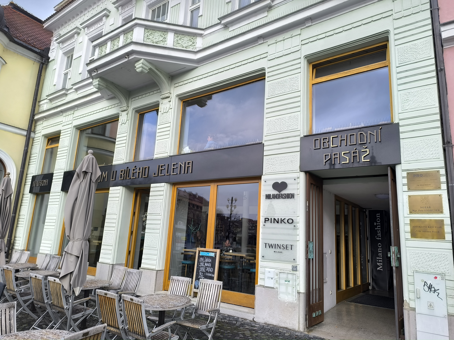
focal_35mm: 23
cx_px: 227
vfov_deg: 58.9
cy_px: 170
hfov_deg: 73.9
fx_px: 302
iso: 50
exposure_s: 1/252
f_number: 1.65
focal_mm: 6.14
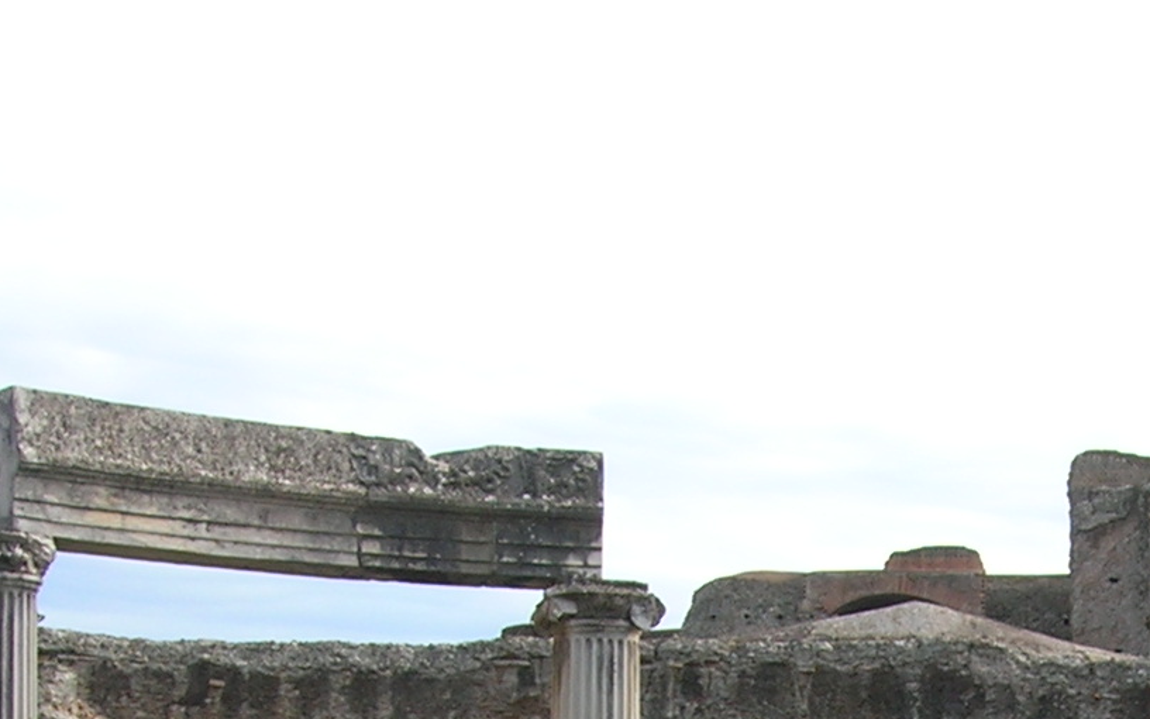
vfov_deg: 12.3
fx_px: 3165
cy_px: 1117
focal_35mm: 101
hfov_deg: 20.1
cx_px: 1063
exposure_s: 1/128
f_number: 4.9
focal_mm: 5.7
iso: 50
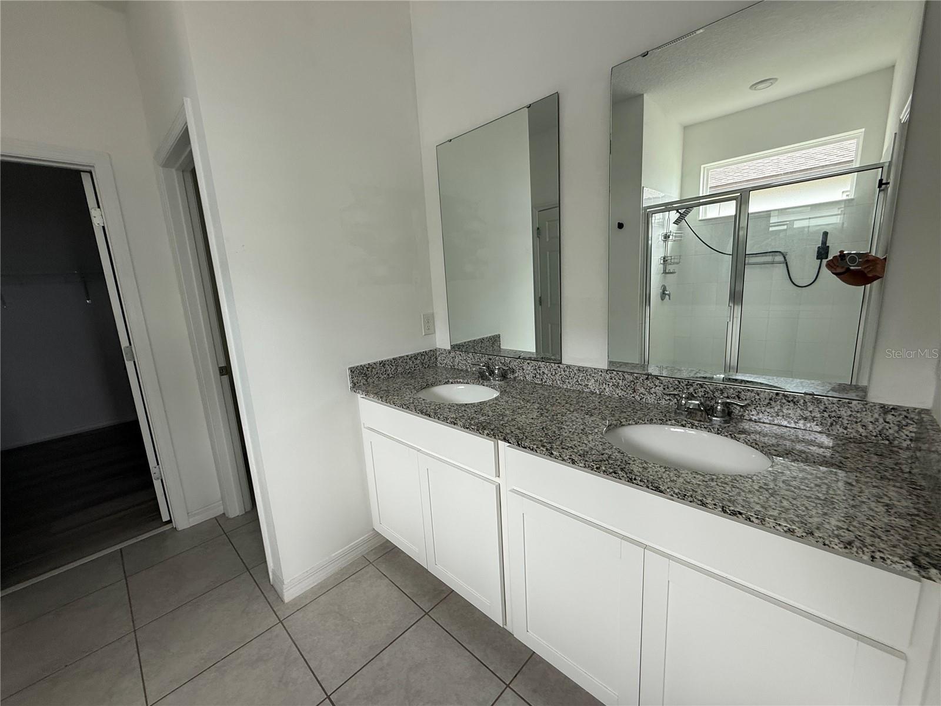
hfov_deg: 102.1
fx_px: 381
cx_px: 470
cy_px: 353
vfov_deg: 85.7
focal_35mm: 14
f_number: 2.2
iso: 125
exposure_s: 1/99
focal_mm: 2.22
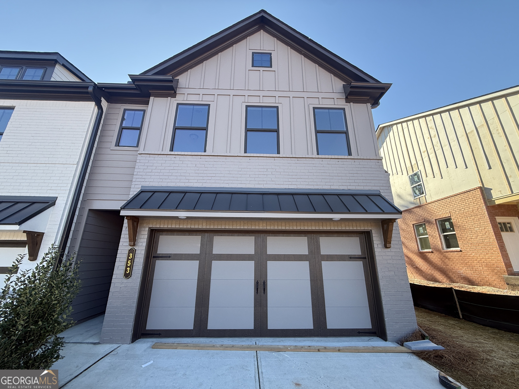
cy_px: 194
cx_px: 260
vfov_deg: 85.7
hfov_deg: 102.1
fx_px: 210
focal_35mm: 14
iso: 64
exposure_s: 1/296
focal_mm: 2.22
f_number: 2.2
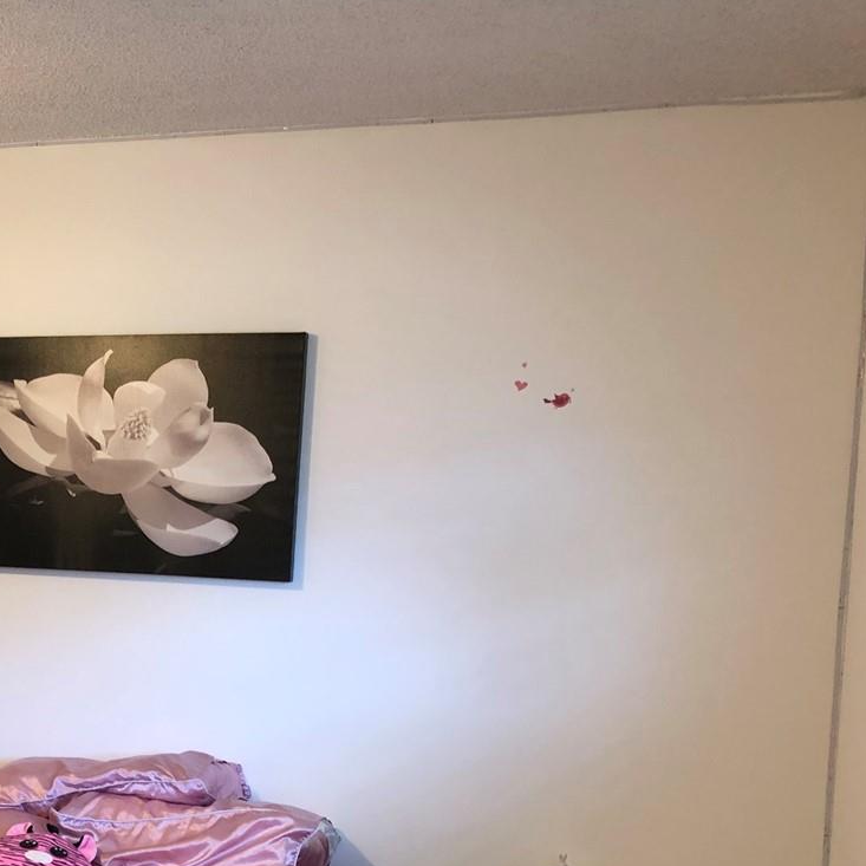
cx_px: -57
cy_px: 643
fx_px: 1528
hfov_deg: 29.0
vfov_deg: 31.1
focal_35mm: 54
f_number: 1.8
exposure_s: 1/20
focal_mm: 3.99
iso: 40
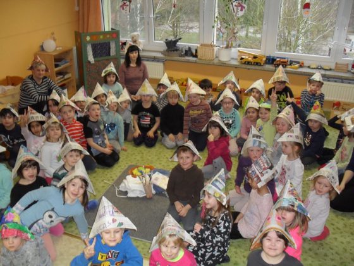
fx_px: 358
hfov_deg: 52.6
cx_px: 177
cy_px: 133
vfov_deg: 40.7
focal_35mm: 35
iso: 200
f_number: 3.2
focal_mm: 6.3
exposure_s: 1/45
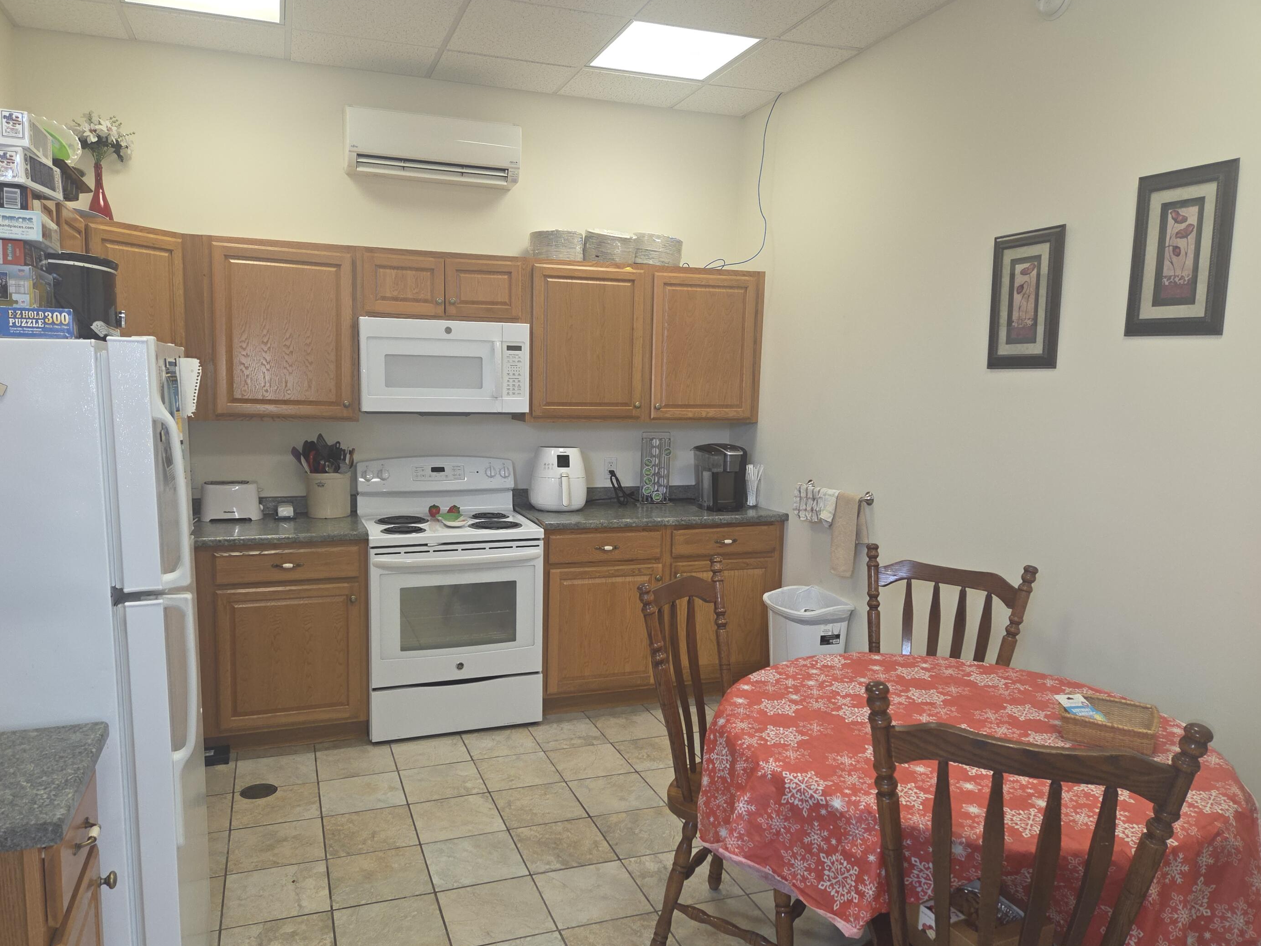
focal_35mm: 25
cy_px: 485
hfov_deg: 69.3
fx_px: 911
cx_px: 597
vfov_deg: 54.9
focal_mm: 5.4
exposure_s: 1/30
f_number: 1.8
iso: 100
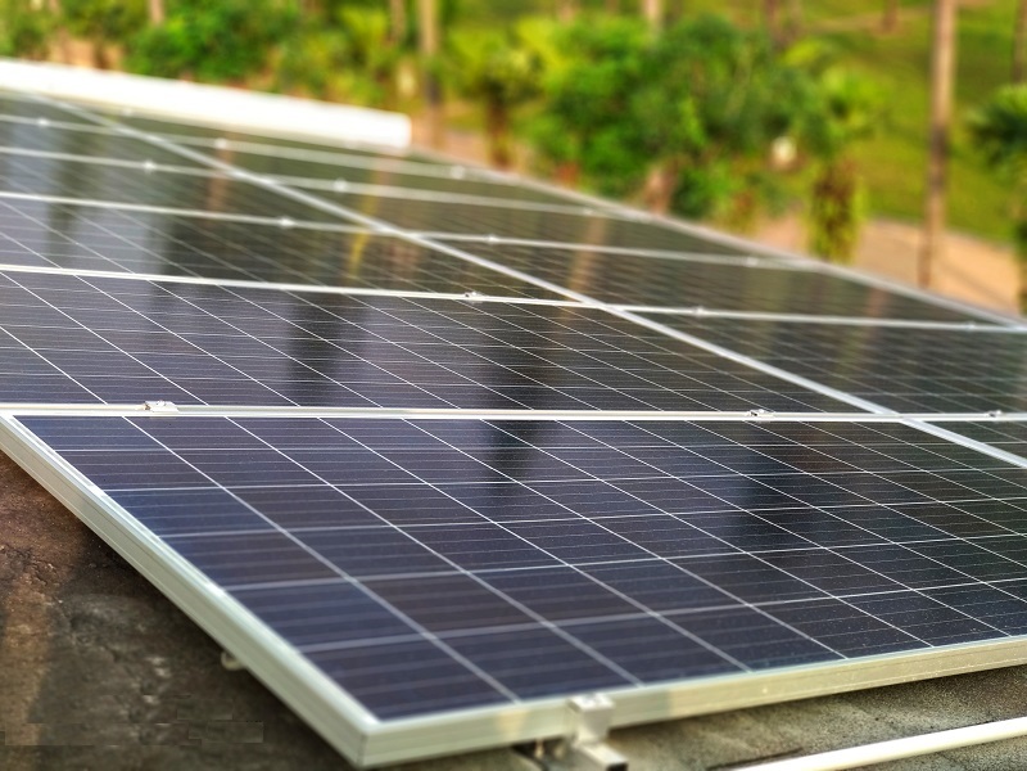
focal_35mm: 52
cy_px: 386
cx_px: 514
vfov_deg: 28.0
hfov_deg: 36.8
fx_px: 1543
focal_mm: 5.99
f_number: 2.6
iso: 100
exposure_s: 1/218
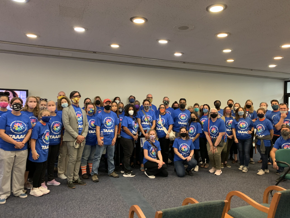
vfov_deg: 53.1
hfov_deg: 67.3
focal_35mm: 26
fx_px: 218
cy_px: 109
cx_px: 145
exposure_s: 1/40
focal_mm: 4.25
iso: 320
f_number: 1.8
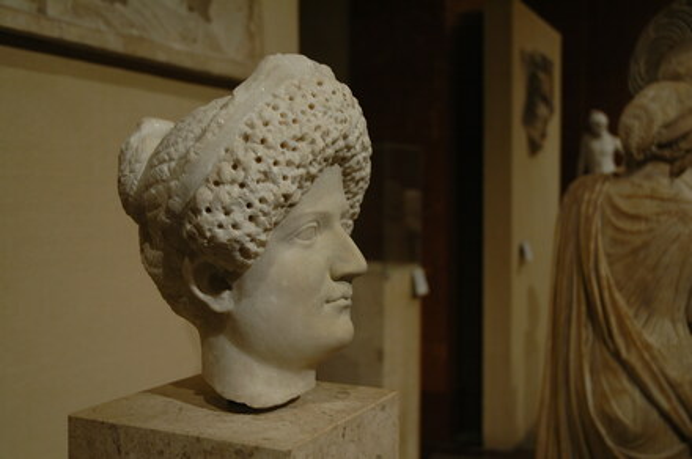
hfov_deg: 42.4
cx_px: 346
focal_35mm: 46
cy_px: 230
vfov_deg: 28.9
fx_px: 893
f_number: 4
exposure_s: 1/10
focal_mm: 31
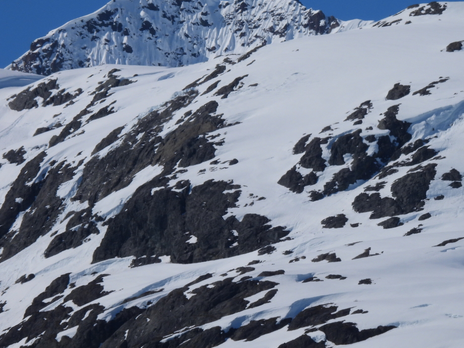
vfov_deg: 3.1
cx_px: 312
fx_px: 6435
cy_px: 146
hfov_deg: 4.1
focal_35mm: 480
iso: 100
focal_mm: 62.5
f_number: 6.3
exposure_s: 1/2000
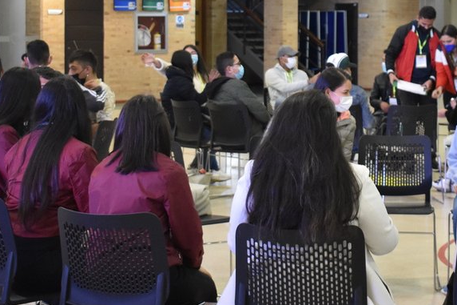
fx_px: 1358
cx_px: 368
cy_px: 58
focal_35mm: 107
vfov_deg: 12.7
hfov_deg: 18.9
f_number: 4.5
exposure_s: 1/60
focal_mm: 34
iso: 1600
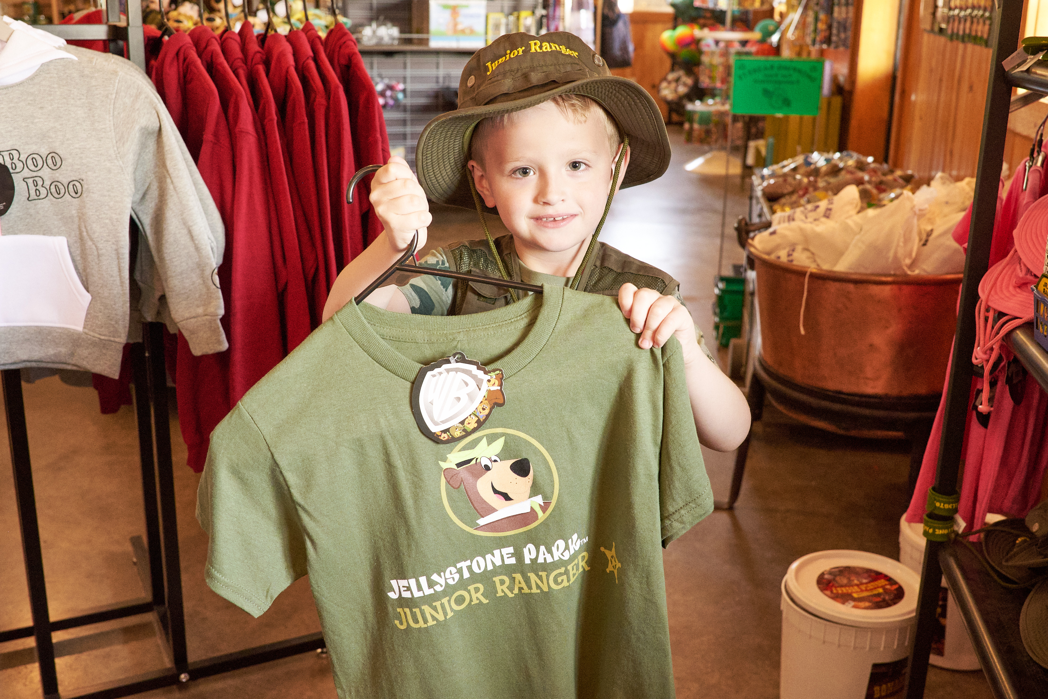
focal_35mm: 36
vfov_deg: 36.9
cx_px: 524
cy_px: 350
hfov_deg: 53.1
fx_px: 1048
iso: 1600
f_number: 4
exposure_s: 1/100
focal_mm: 24
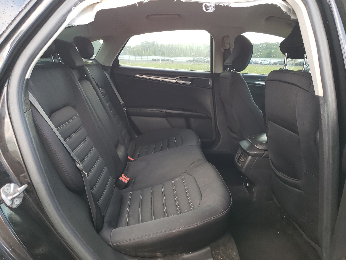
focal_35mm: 26
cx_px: 173
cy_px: 130
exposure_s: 1/60.2
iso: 69
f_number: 1.5
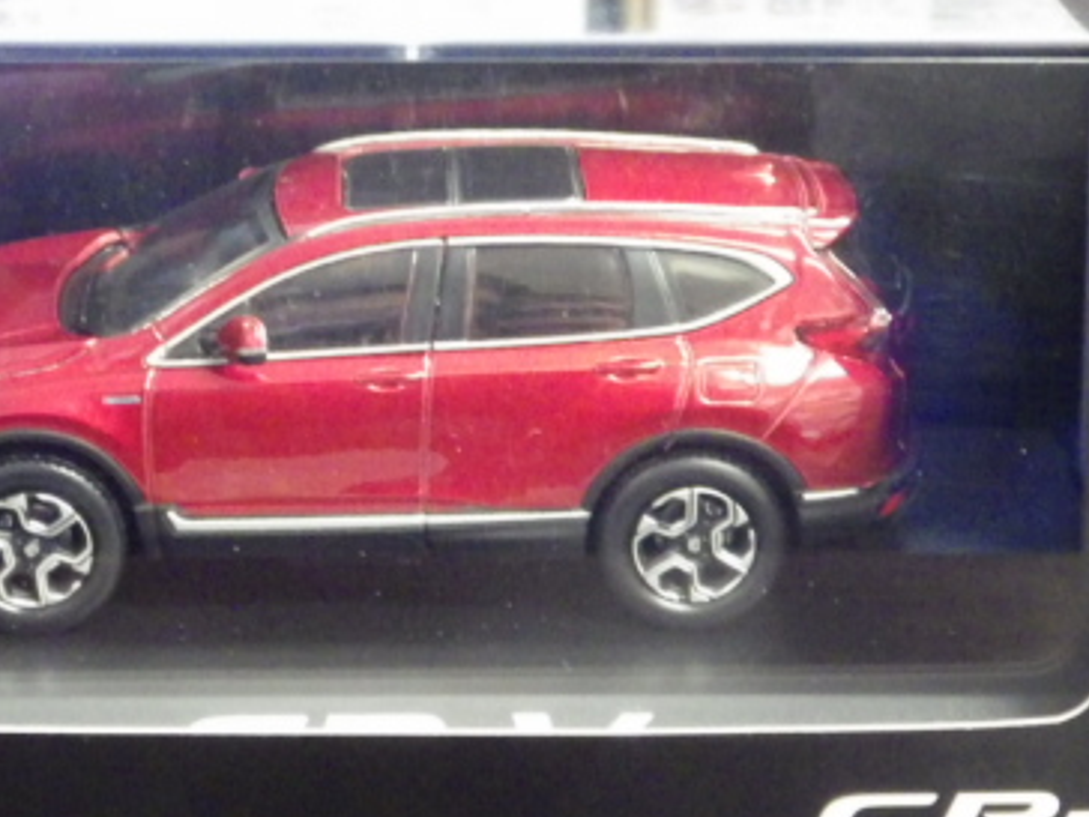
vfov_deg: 11.9
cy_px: 380
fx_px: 3932
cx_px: 377
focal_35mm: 125
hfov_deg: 15.7
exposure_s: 1/15
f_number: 4.2
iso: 1600
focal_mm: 12.8
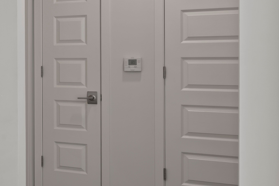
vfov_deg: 19.1
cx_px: -199
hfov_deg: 21.1
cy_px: 67
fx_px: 550
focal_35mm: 71
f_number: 8
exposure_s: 1/2
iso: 200
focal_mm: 18
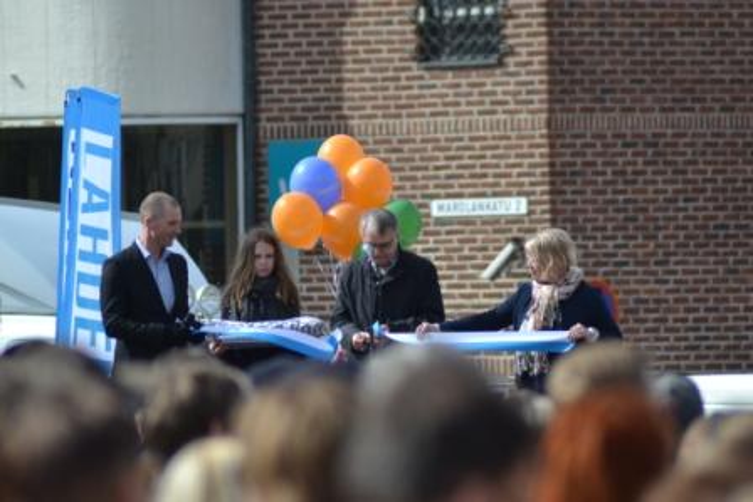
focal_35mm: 450
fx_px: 9415
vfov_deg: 3.1
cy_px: 251
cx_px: 376
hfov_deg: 4.6
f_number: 5.6
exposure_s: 1/1250
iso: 400
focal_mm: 300
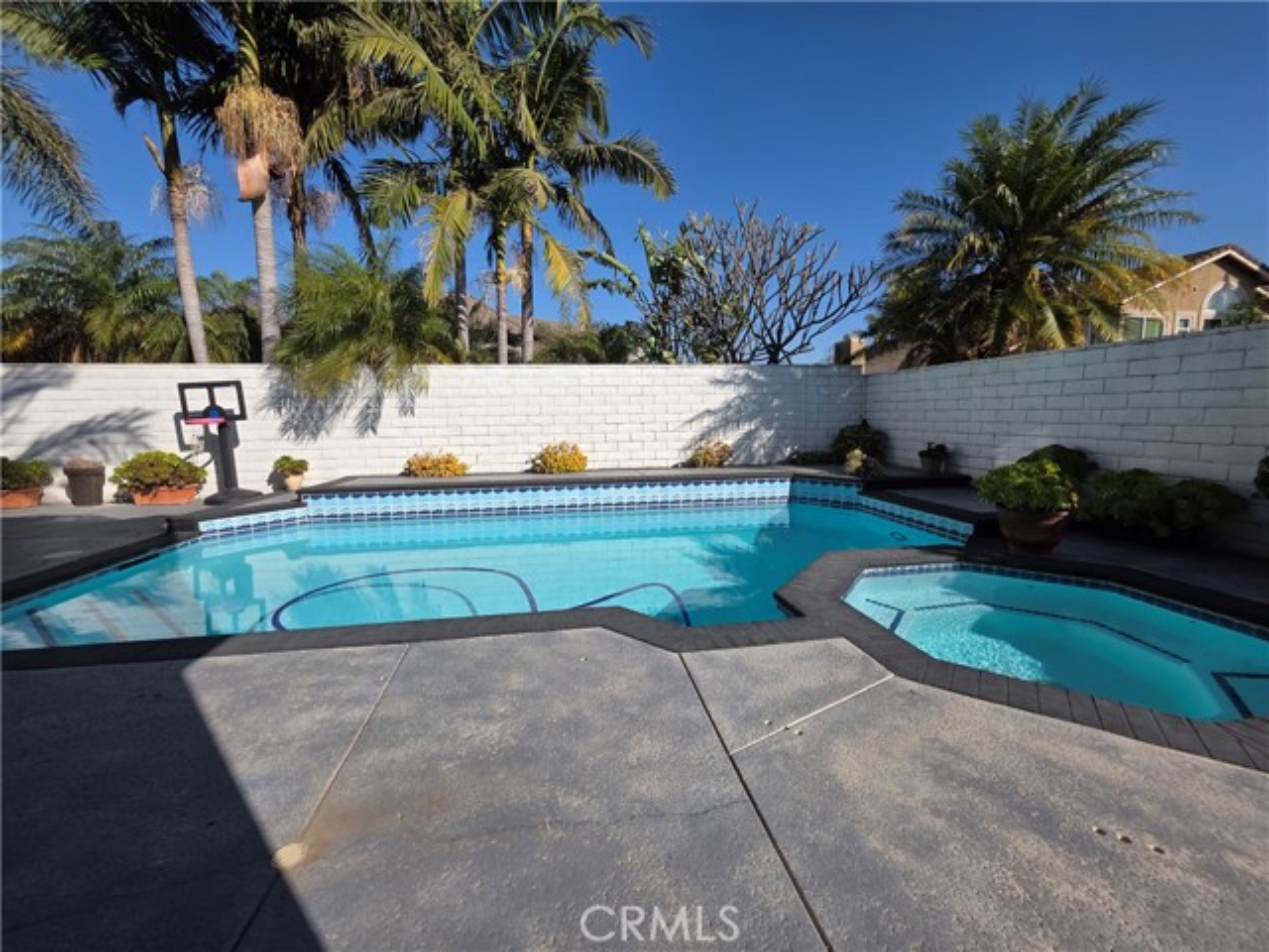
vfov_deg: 89.9
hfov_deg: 106.2
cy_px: 476
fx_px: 477
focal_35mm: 13
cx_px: 634
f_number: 1.9
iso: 40
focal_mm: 2.2
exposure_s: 1/2628
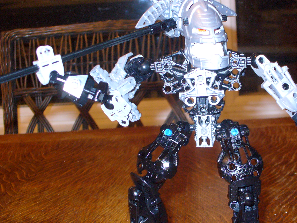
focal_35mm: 58
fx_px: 498
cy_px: 102
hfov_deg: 33.0
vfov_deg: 25.2
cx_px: 194
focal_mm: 7
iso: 100
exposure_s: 1/8
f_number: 2.9
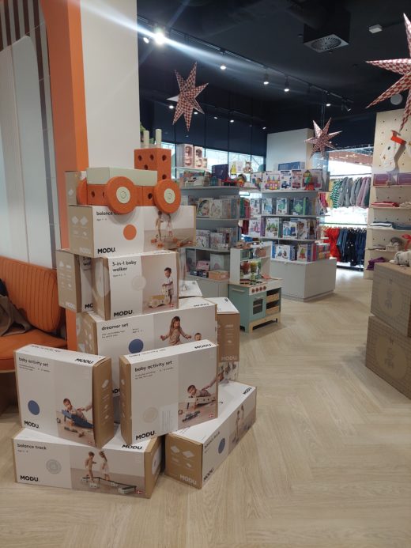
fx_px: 380
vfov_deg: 71.6
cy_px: 274
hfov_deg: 56.8
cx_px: 206
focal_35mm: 24
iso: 320
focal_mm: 5.23
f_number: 1.8
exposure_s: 1/50
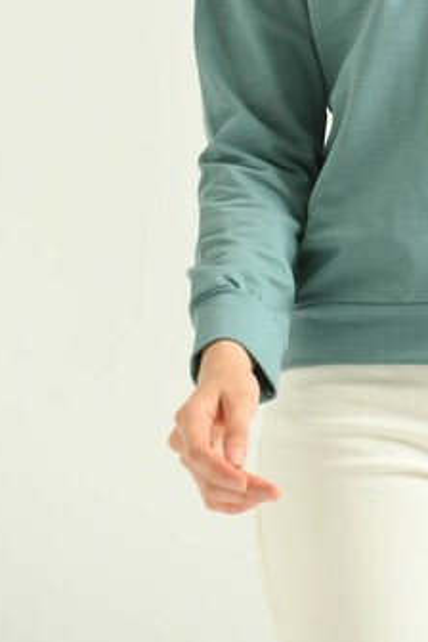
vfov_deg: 5.6
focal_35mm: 368
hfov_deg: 3.7
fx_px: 6562
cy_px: -4
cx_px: 434
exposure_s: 1/160
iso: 125
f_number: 5.6
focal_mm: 165
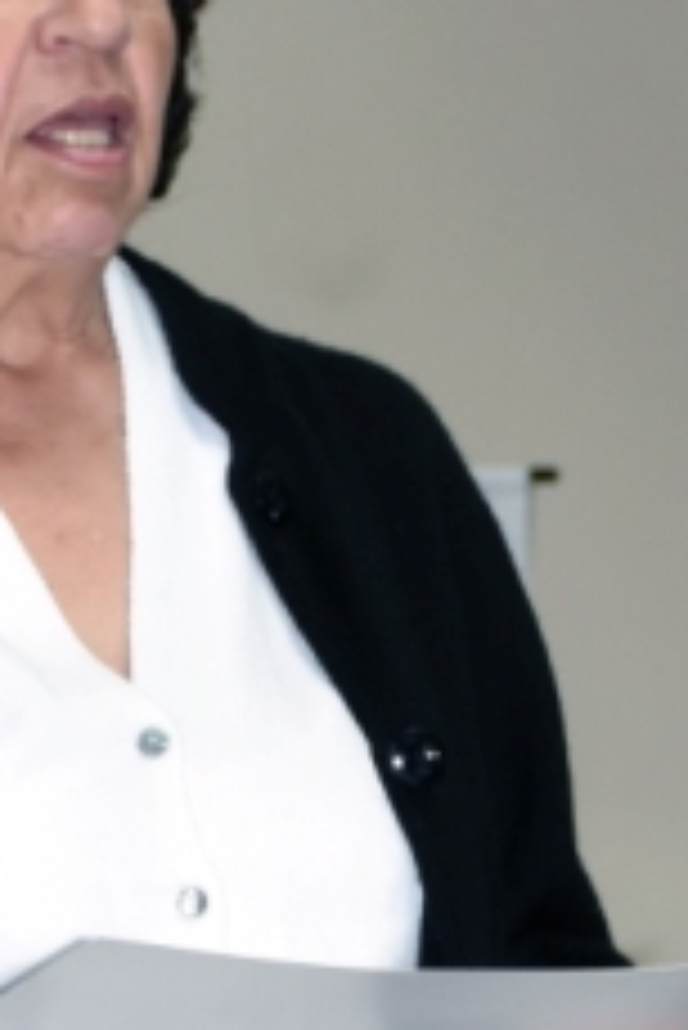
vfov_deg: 6.7
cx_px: -38
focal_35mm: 302
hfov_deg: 4.5
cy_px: 1439
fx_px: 8650
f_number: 4.8
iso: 800
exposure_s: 1/60
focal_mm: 45
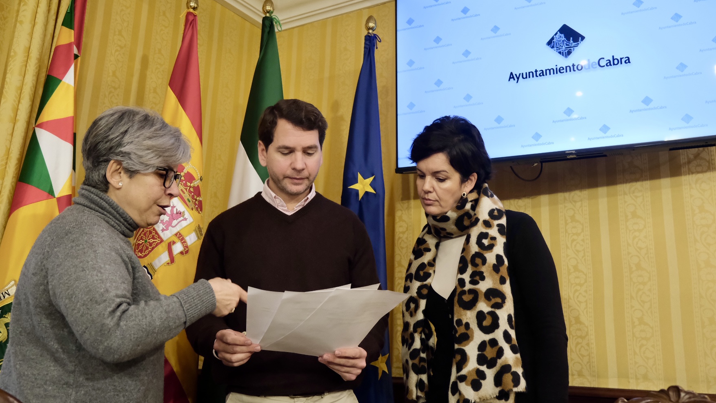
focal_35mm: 35
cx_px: 356
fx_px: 665
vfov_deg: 33.7
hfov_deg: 56.6
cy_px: 189
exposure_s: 1/125
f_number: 4
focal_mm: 22.3
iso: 3200
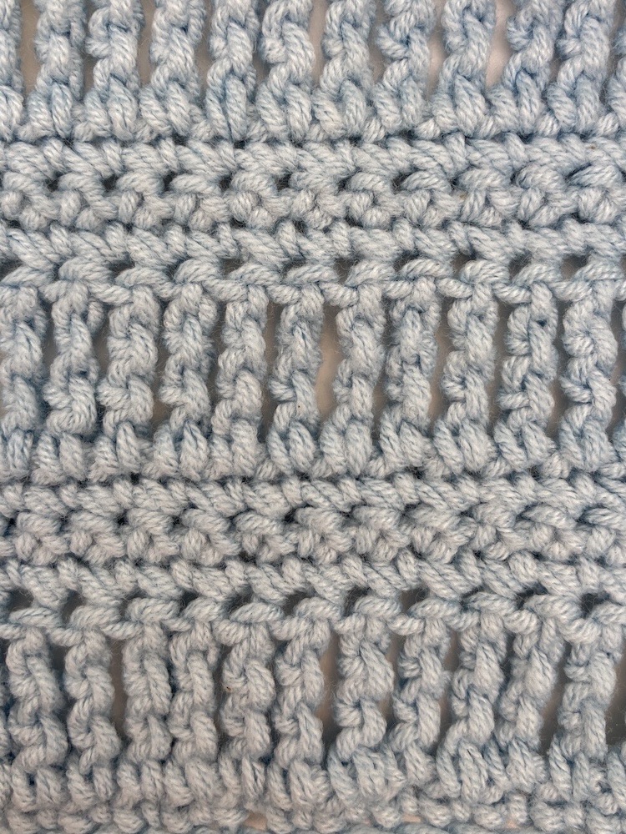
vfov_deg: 63.4
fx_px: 675
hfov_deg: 49.7
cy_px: 417
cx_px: 313
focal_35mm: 28
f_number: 1.8
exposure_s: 1/324
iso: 20
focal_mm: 3.99
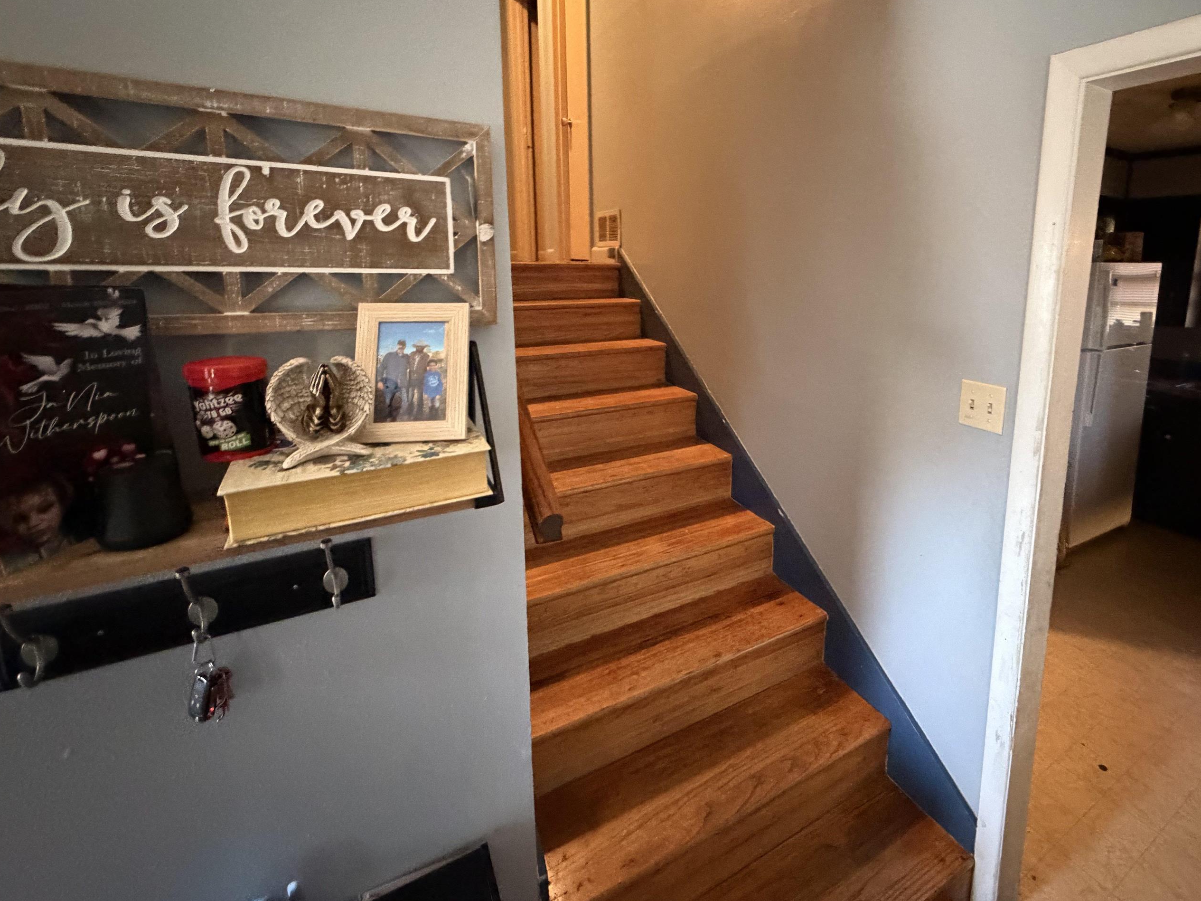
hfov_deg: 89.8
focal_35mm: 17
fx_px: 590
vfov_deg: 73.9
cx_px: 723
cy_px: 359
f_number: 2.2
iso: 1250
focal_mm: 2.22
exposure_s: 1/40
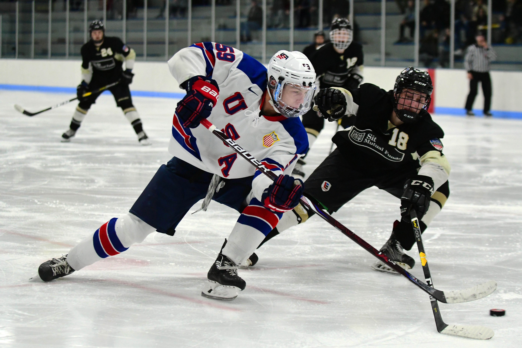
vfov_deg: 13.0
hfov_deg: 19.5
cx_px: 261
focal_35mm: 105
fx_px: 1522
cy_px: 174
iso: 4000
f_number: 3.2
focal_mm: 70
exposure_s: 1/1000
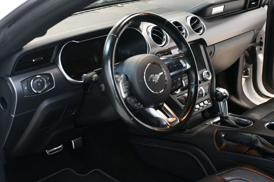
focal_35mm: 60
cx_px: 137
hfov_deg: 33.4
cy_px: 91
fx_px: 456
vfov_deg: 22.6
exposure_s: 1/60
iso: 5000
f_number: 4.5
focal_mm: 40
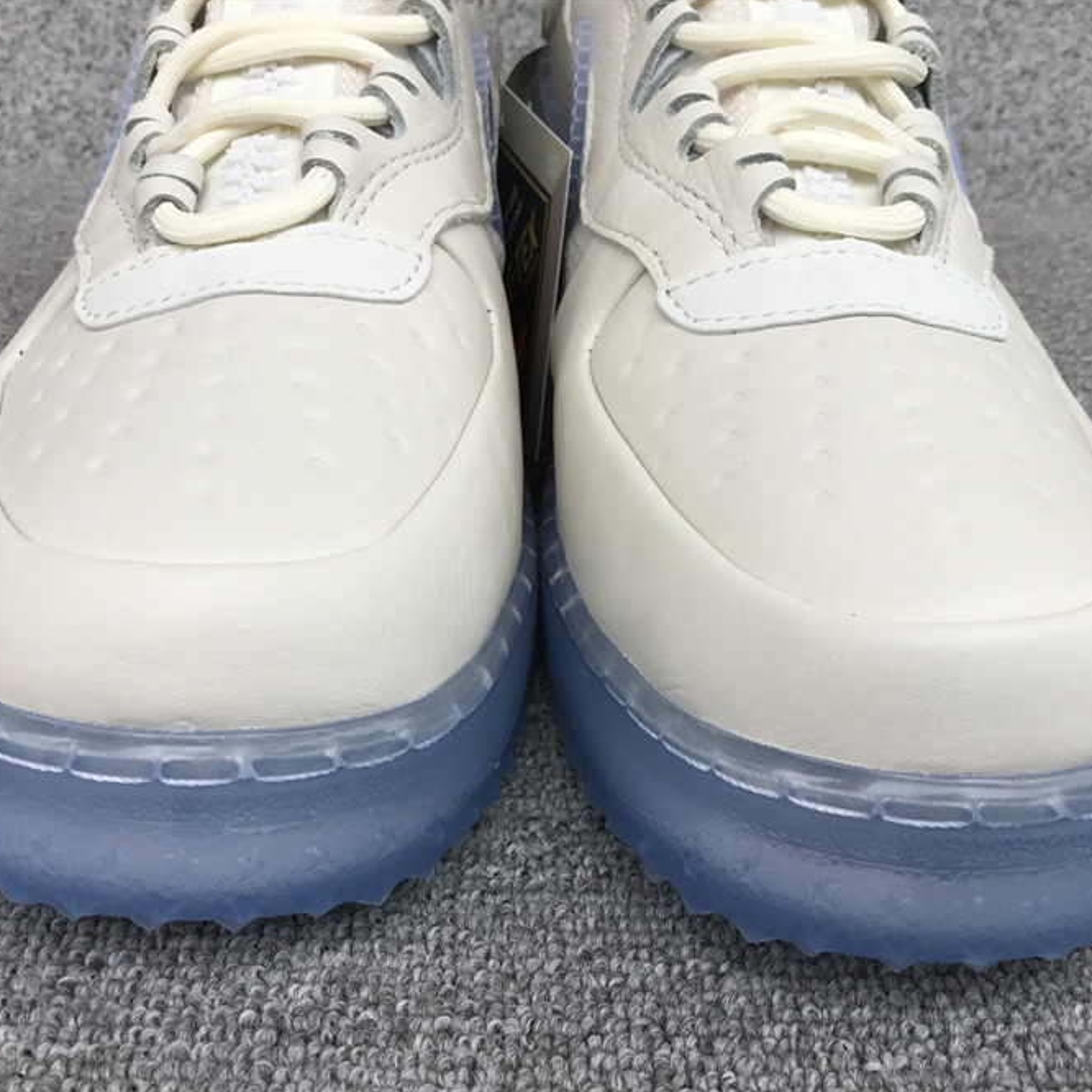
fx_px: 1321
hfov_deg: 44.9
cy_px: 548
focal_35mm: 37
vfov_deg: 44.9
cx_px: 556
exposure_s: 1/100
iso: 25
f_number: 2.4
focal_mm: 3.3
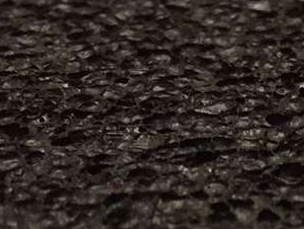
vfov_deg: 9.1
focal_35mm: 157
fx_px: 1379
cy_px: 388
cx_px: 608
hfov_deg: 11.4
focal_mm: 4.15
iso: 100
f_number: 2.2
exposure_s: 1/33
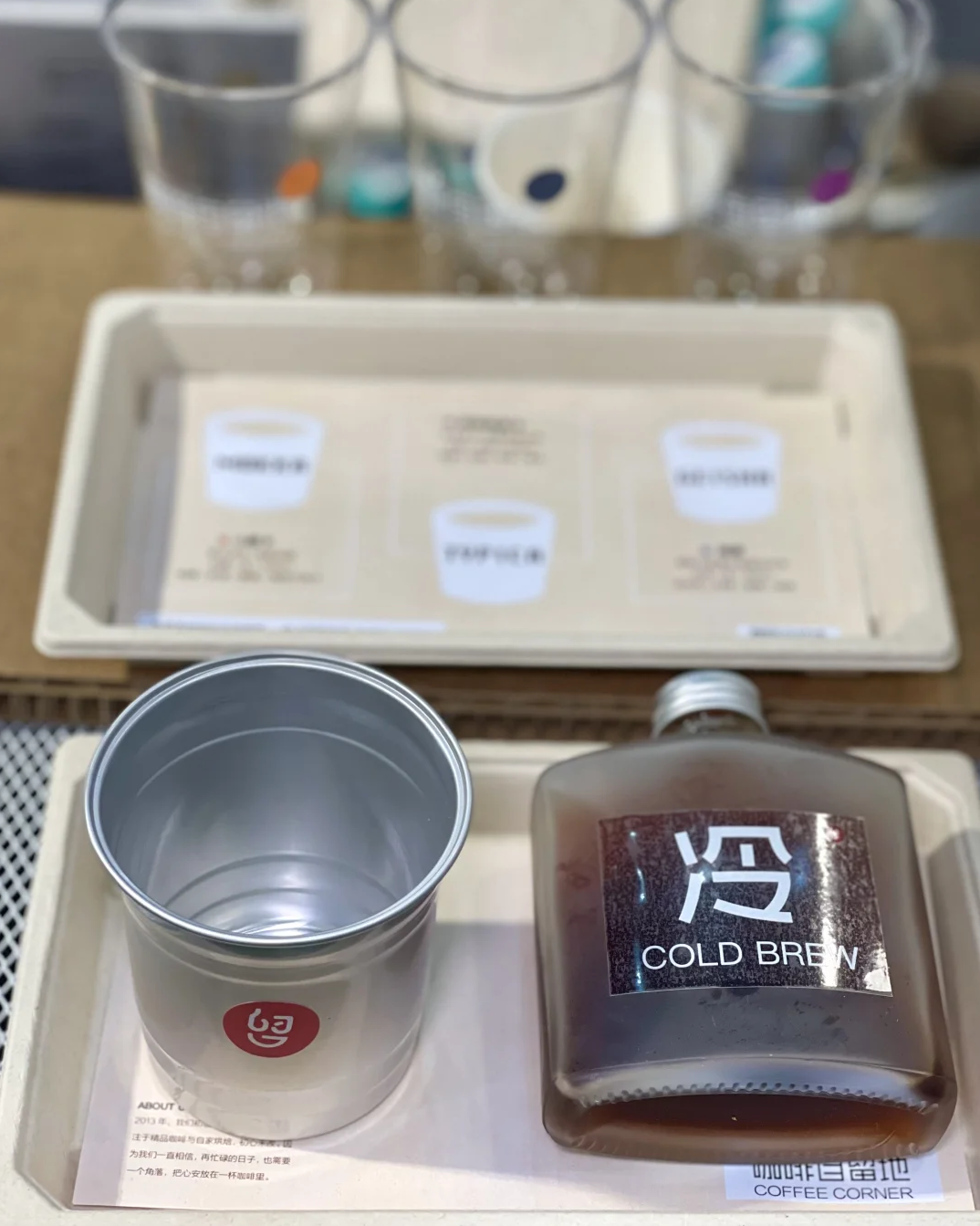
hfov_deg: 22.8
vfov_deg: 28.3
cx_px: 490
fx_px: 2430
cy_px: 622
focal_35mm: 67
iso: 200
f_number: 2.2
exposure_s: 1/100
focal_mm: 7.5
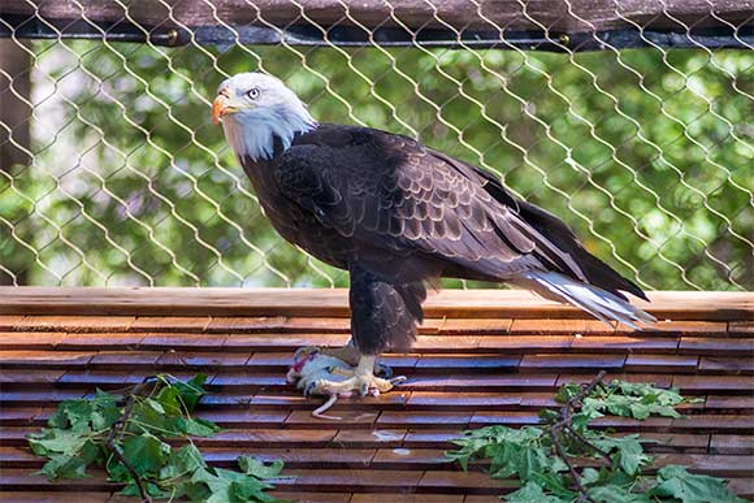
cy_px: 252
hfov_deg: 12.1
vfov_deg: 8.1
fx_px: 3561
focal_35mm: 170
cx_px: 377
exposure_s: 1/1500
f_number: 4.8
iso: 800
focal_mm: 170
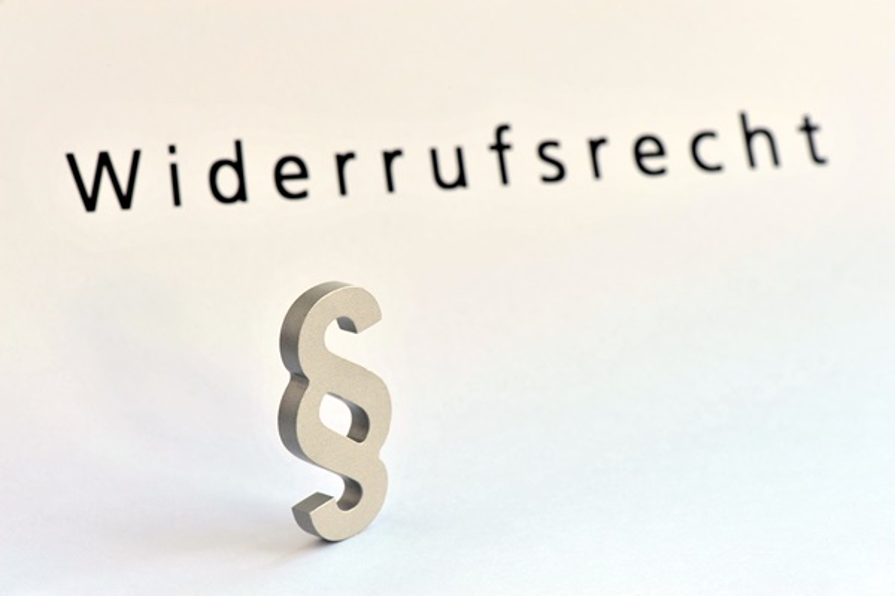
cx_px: 448
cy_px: 298
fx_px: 2610
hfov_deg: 19.5
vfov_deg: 13.0
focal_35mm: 105
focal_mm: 105
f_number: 13
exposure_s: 1/13
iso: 200
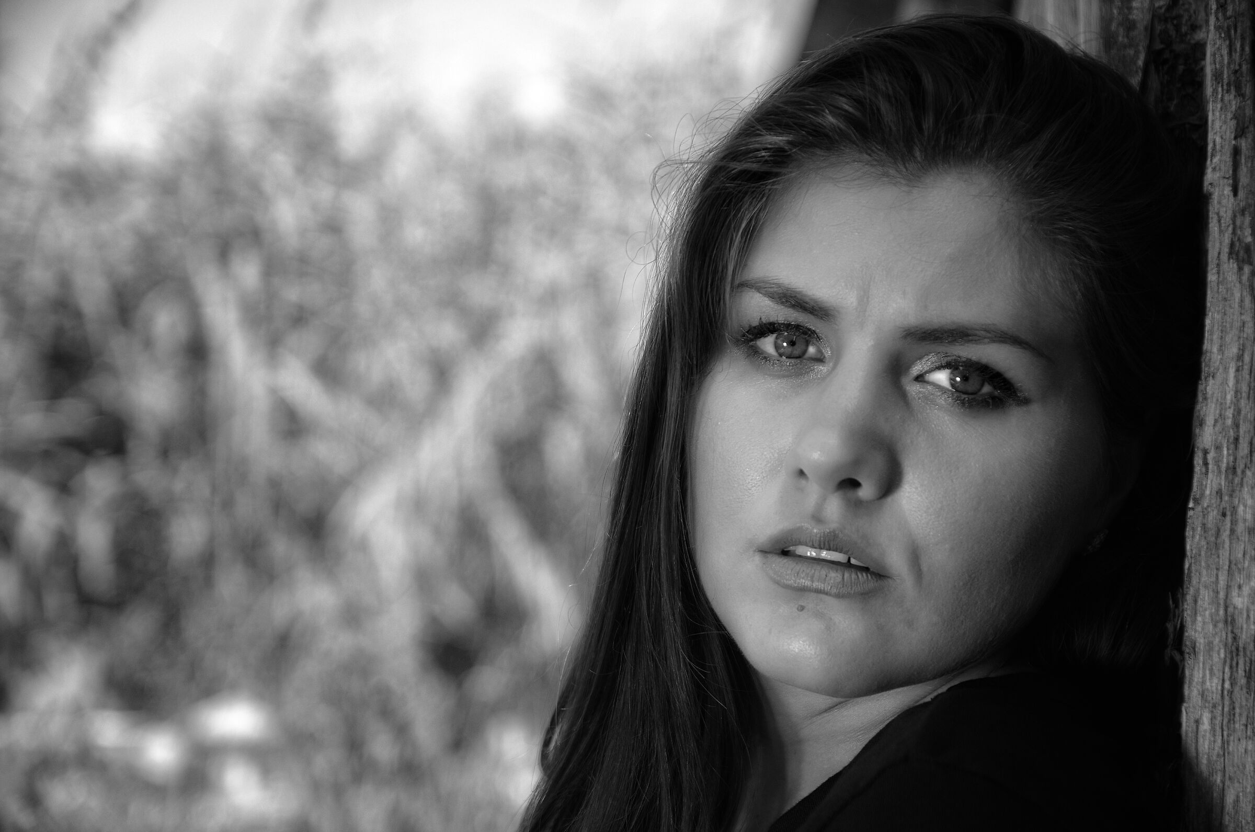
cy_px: 416
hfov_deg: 27.0
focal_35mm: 75
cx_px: 628
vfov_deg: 18.1
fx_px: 2610
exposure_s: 1/800
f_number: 2.8
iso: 200
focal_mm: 50
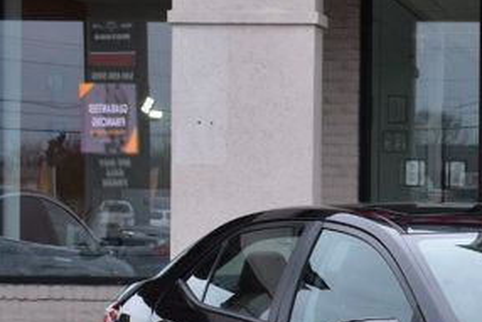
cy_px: 273
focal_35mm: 145
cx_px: 671
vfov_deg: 9.5
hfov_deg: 13.5
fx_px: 1939
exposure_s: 1/160
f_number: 9
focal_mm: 27
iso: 400
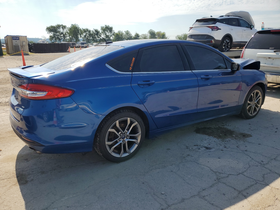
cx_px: 140
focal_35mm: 26
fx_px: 210
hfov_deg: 67.3
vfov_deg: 53.1
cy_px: 105
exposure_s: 1/5000
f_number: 1.5
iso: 50
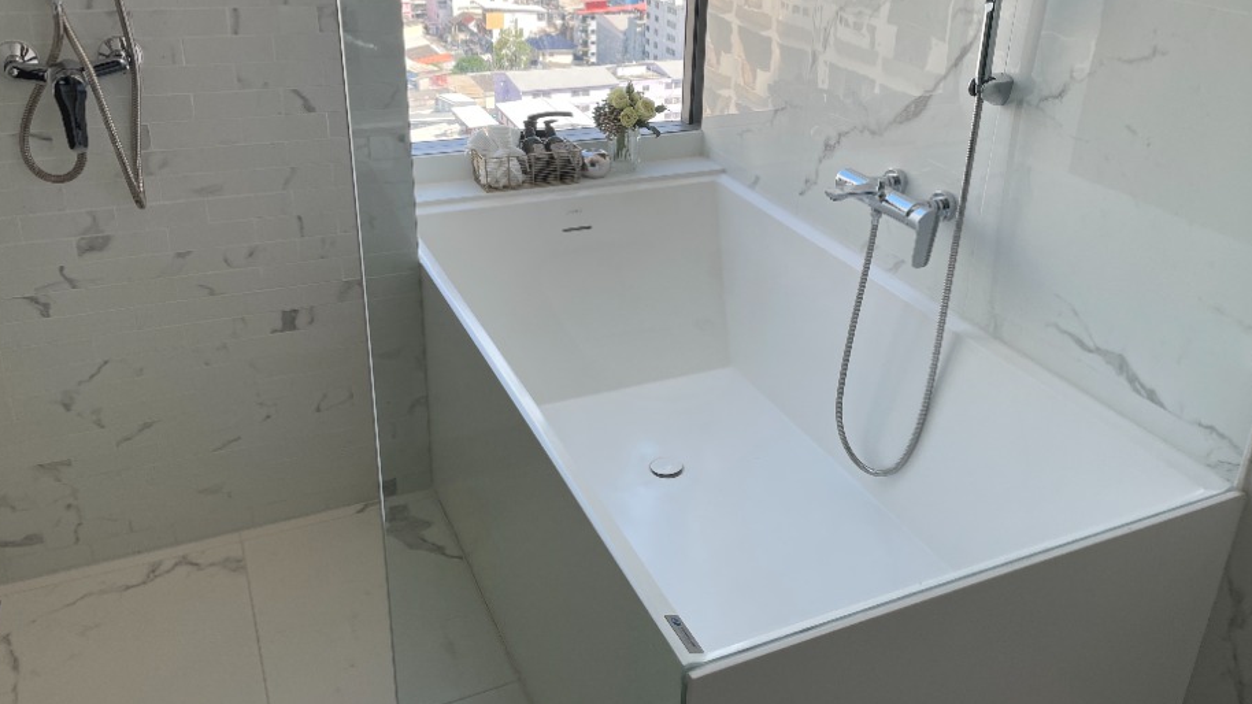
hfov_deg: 62.6
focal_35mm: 31
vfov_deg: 37.7
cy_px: 290
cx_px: 664
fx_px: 1029
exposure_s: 1/262
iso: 32
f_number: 1.6
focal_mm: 4.2
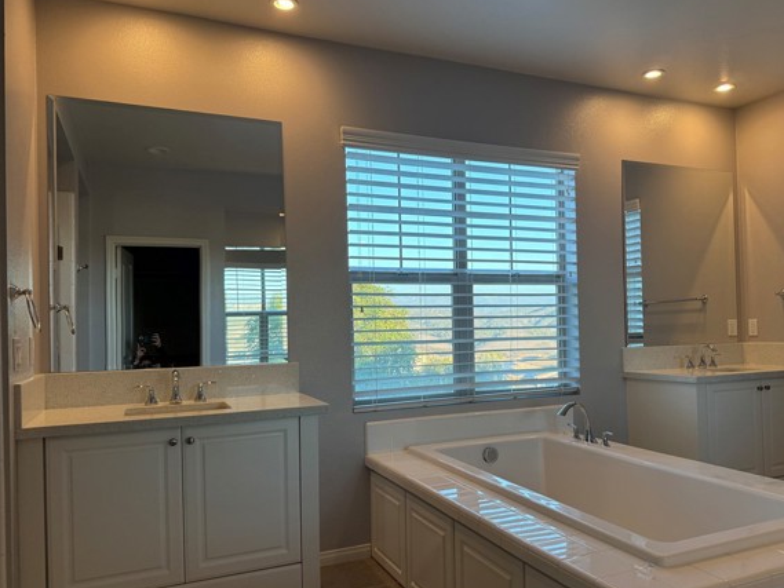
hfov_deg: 65.2
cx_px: 431
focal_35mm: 27
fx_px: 612
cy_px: 315
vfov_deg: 51.3
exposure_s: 1/226
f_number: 1.78
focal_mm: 6.76
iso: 125
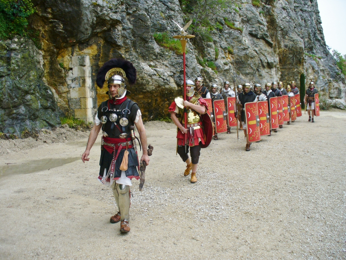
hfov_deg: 50.1
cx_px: 173
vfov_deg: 38.7
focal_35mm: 37
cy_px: 130
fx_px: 370
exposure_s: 1/250
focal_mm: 6.1
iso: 80
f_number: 2.8
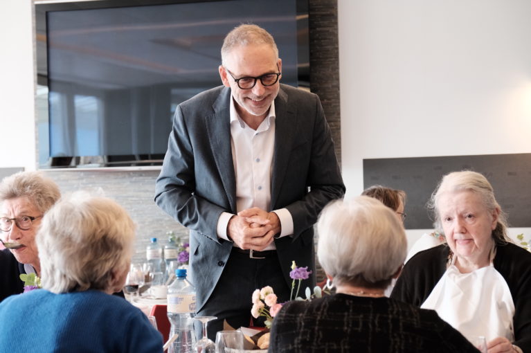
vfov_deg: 16.4
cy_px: 176
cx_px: 266
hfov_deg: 24.5
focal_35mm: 83
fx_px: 1223
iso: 1600
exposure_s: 1/80
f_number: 4
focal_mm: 55
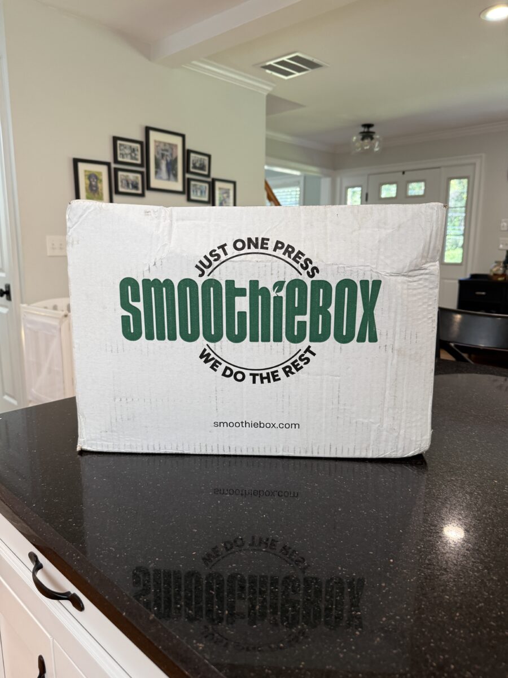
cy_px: 339
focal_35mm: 24
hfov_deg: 56.8
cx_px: 254
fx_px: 470
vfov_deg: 71.6
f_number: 1.78
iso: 160
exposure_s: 1/120
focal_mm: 6.76
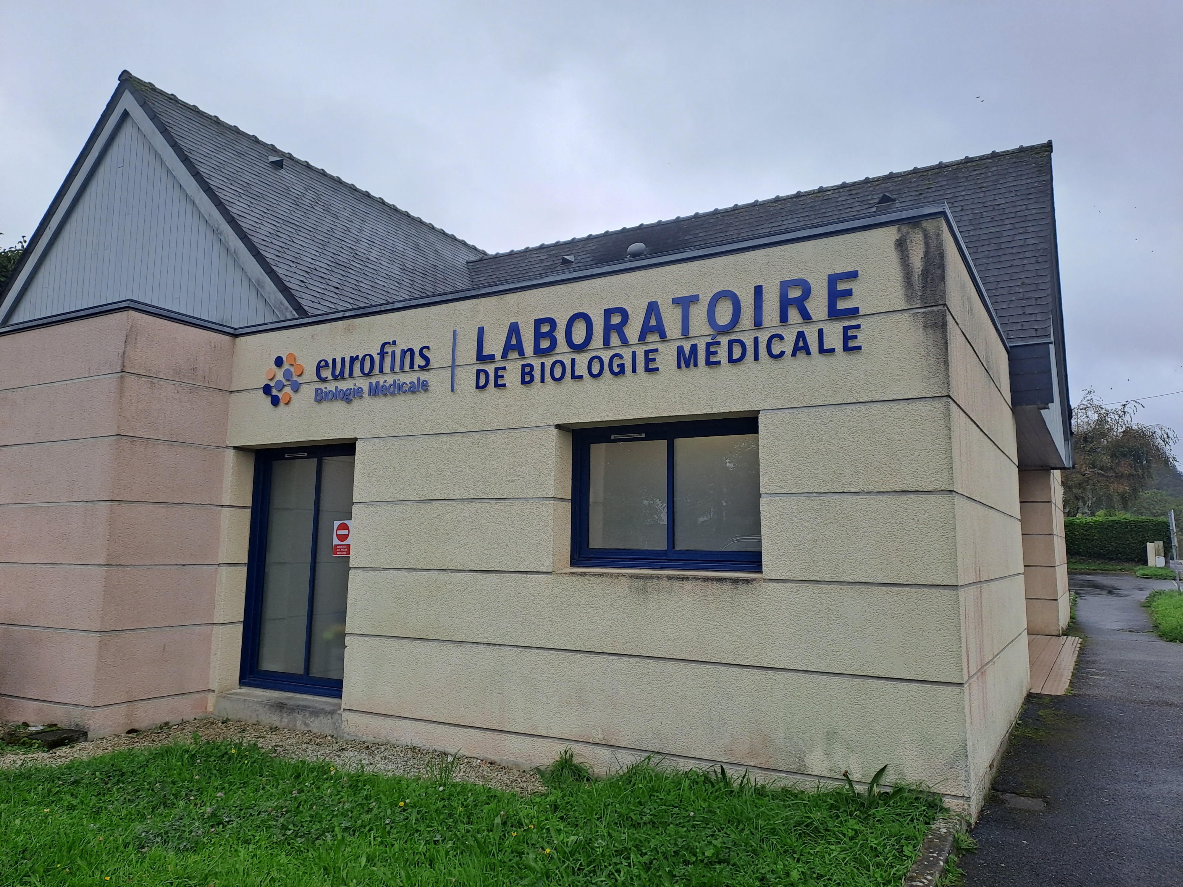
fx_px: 854
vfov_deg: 54.9
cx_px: 592
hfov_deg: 69.4
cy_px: 444
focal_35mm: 25
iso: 32
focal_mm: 4.65
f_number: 1.8
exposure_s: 1/399
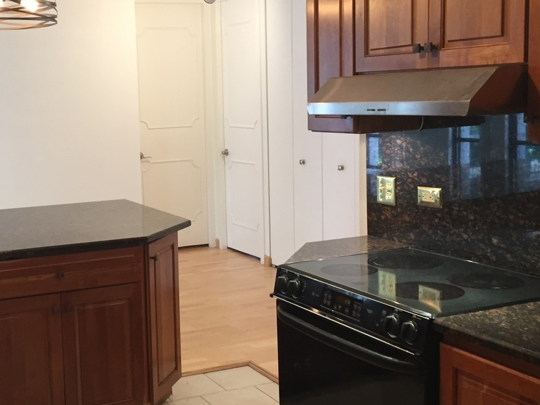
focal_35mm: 50
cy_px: 188
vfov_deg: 29.1
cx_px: 146
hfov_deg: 37.4
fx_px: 780
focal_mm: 4.15
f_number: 2.2
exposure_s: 1/30
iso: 100
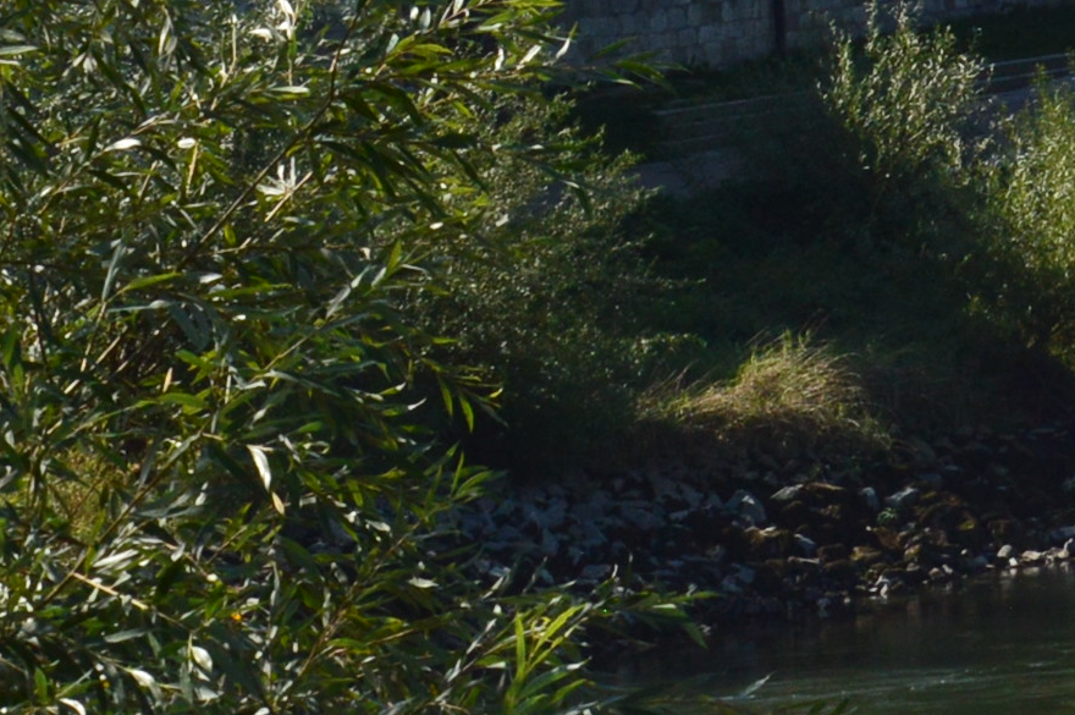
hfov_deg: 4.5
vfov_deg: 3.0
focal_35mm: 446
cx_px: 2568
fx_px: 13305
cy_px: -1044
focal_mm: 58
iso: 360
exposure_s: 1/500
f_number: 11
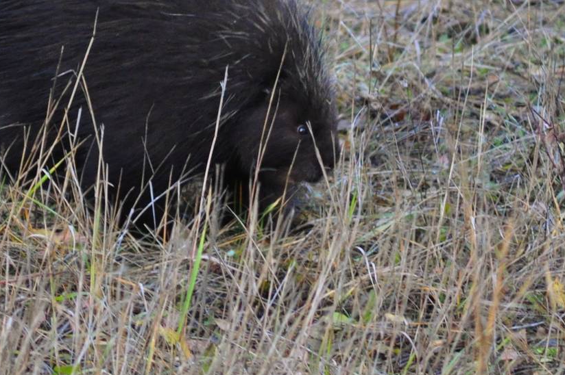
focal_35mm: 393
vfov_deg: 3.5
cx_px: 176
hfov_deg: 5.2
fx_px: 6162
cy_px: 56
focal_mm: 135
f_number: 4.2
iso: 1600
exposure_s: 1/160
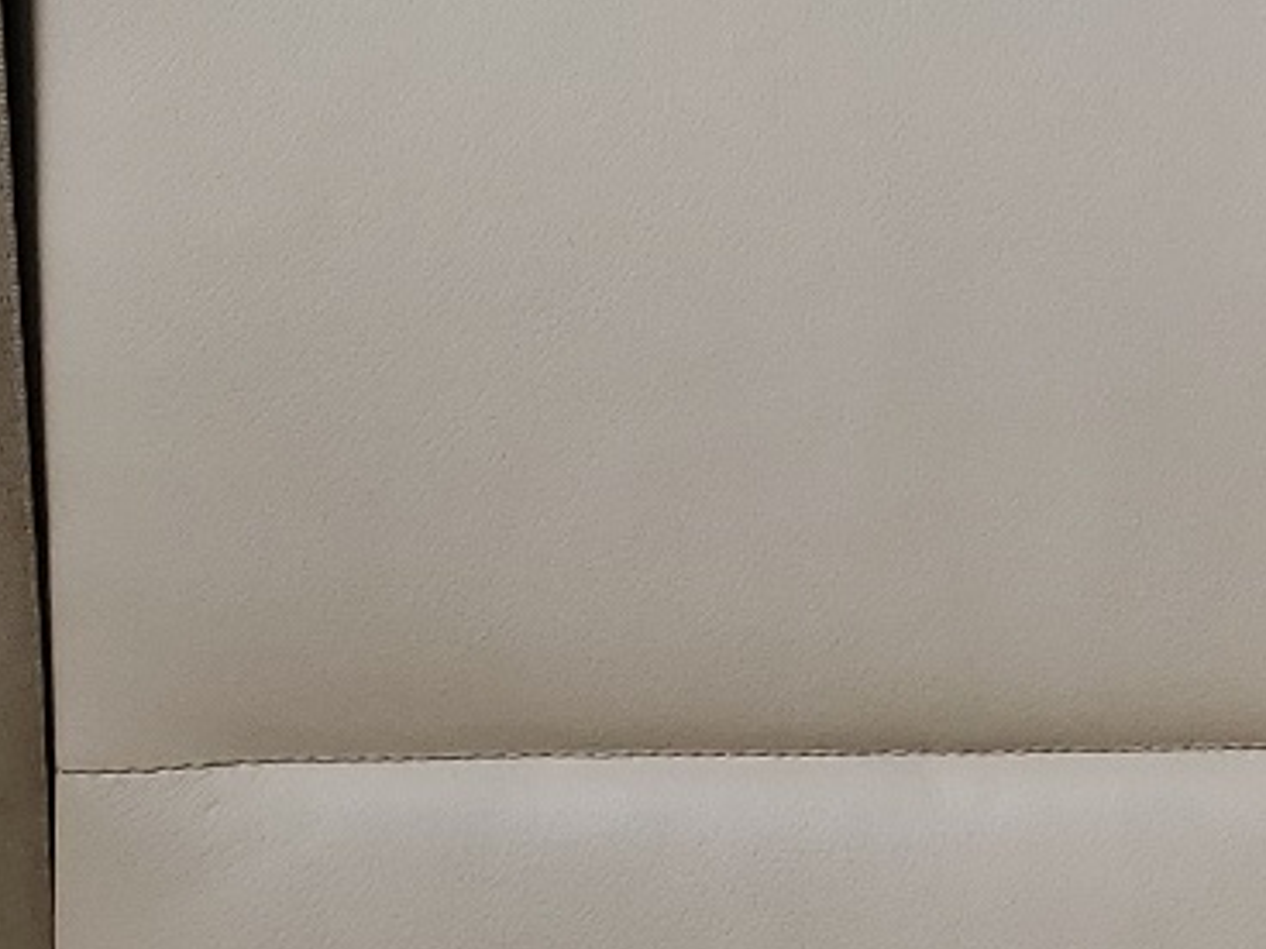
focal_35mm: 113
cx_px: 2339
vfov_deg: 13.1
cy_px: 220
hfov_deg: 15.0
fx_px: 4133
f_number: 1.5
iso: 50
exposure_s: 1/213
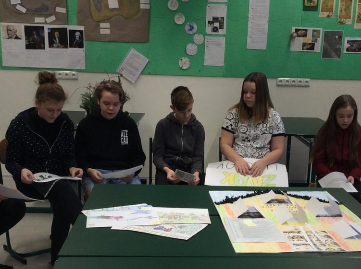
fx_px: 594
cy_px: 195
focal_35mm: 57
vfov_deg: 25.4
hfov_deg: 33.8
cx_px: 207
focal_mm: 3.3
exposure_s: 1/50
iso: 40
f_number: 2.4
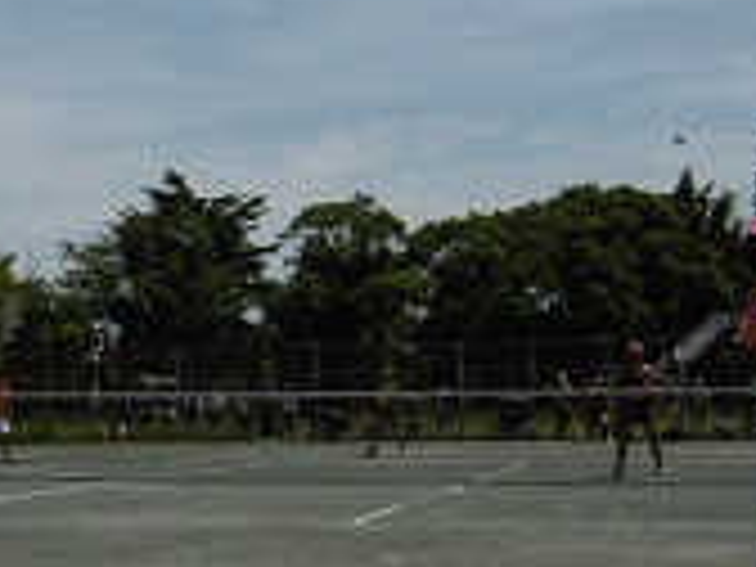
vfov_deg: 18.3
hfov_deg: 24.3
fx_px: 1747
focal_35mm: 80
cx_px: 248
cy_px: 450
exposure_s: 1/320
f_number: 3.3
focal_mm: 5
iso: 100
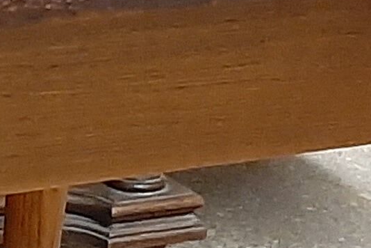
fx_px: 2102
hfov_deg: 9.7
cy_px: 208
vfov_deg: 6.7
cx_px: -250
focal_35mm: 204
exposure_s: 1/25
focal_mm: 3.93
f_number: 1.7
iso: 400
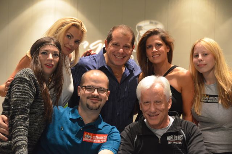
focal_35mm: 75
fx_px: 482
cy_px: 77
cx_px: 116
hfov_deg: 27.0
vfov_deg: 18.1
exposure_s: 1/30
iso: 2500
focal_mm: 50
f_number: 4.8
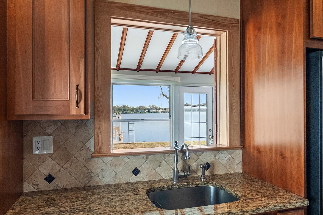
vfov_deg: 50.3
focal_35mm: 26
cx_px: 166
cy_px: 112
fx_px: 229
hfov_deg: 70.3
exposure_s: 1/250
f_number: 4
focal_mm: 22.5
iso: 1600
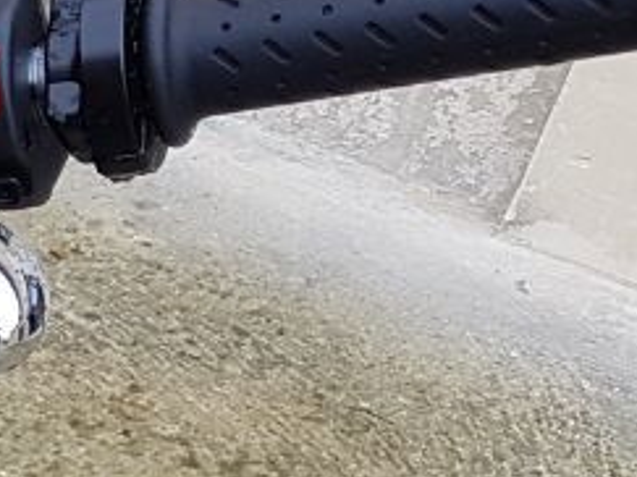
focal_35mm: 137
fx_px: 2520
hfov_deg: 12.3
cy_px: 860
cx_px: -726
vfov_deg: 10.2
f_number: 1.7
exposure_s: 1/300
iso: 50
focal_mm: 4.2
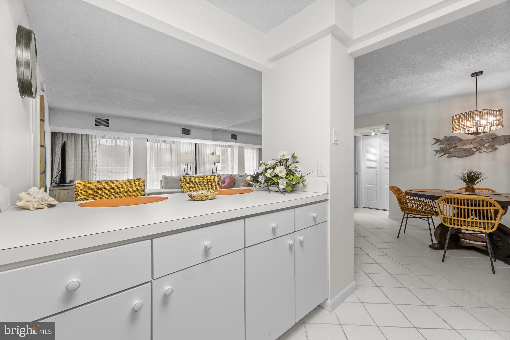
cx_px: 255
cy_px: 170
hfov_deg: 100.4
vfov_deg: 77.3
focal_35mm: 15
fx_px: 212
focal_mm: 10
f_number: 6.3
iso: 200
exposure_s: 1/2.5
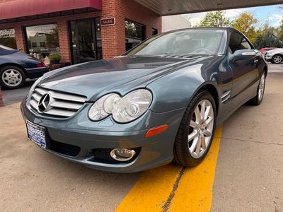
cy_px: 106
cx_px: 142
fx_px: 196
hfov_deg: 71.6
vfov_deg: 56.8
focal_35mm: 24
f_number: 1.78
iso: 80
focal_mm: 6.76
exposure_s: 1/757
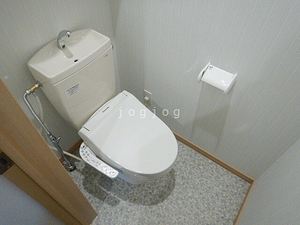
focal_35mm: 24
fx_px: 208
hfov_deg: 71.6
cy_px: 112
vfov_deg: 56.8
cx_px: 150
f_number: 2.8
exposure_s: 1/20
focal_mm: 4.3
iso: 200
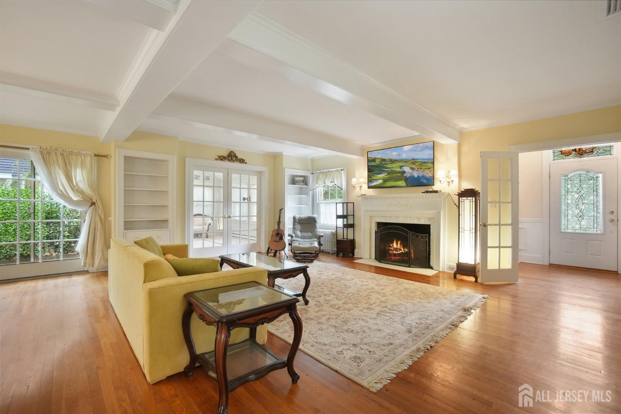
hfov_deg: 100.4
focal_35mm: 15
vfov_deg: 77.3
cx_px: 310
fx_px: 259
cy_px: 207
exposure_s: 1/13
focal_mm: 10
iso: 1250
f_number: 9
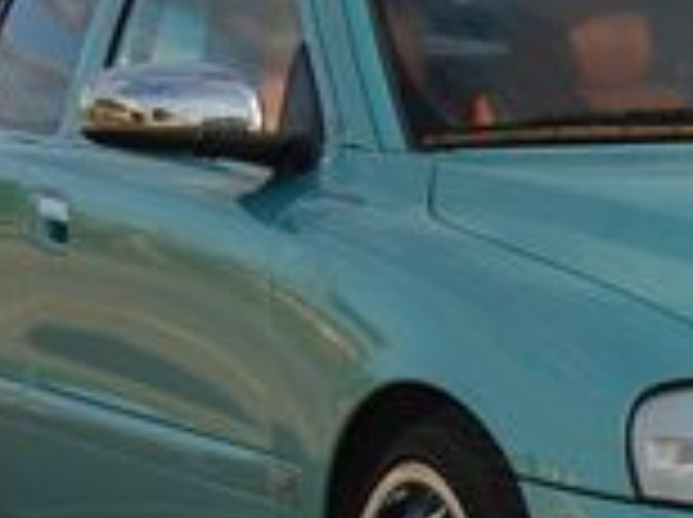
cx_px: 806
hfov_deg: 9.3
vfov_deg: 7.0
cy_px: 401
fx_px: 4198
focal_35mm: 210
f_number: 5.6
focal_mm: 35
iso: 200
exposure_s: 1/500
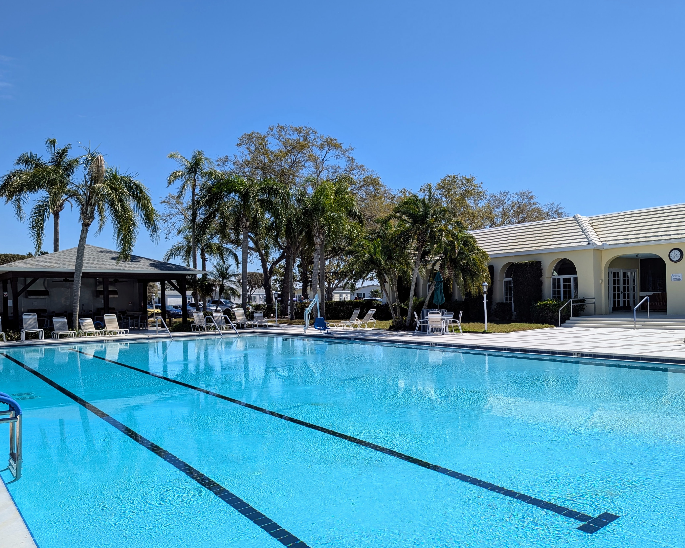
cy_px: 307
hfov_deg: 62.1
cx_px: 374
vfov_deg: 51.4
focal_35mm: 28
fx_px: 568
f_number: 1.68
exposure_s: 1/1443
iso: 20
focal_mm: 6.9
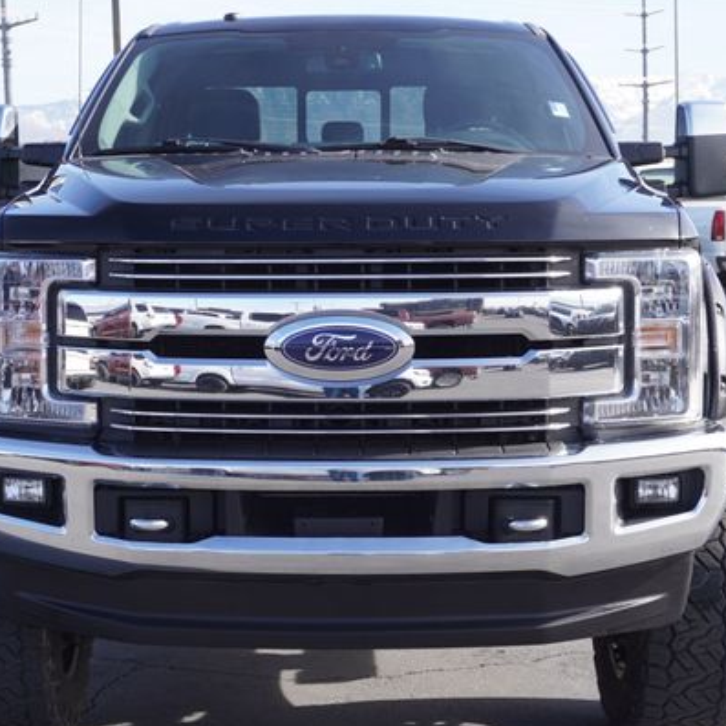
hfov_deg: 24.6
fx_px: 1661
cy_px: 379
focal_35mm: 70
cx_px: 313
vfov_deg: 24.7
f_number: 7.1
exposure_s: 1/125
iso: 100
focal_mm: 34
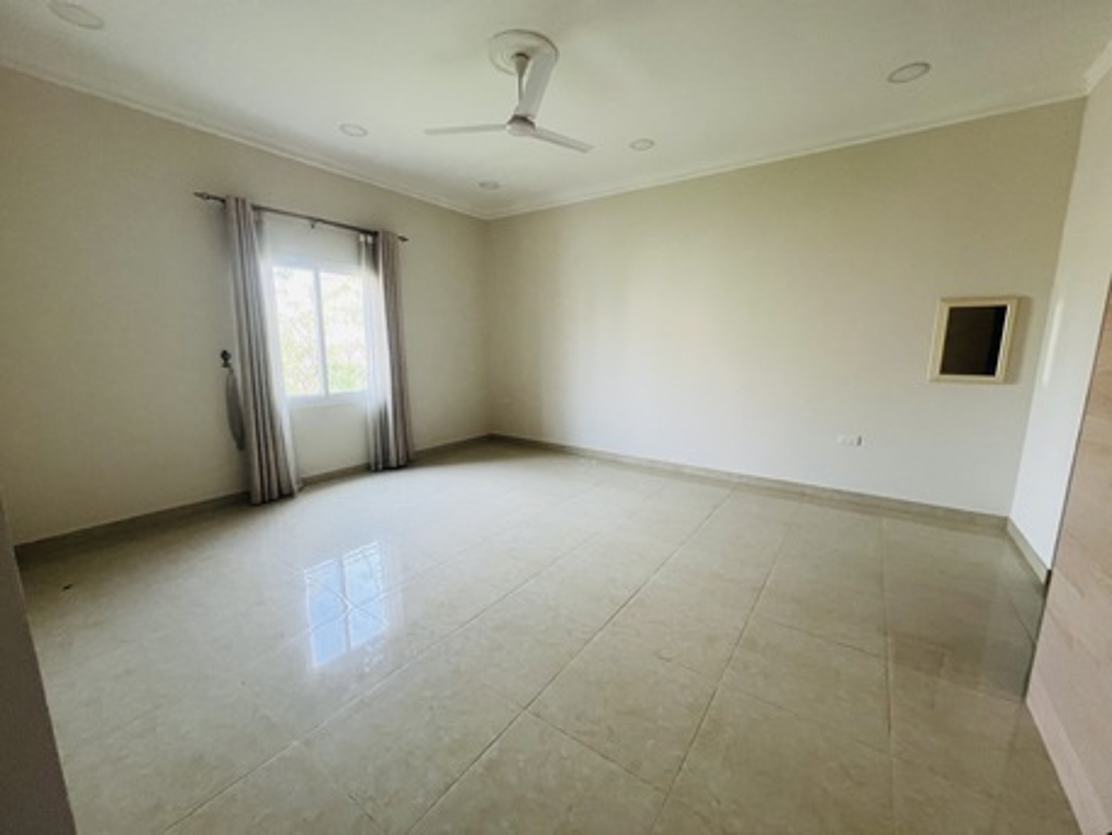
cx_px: 556
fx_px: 418
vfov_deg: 89.9
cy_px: 418
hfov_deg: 106.2
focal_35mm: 13
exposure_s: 1/99
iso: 200
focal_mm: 1.57
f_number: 1.8
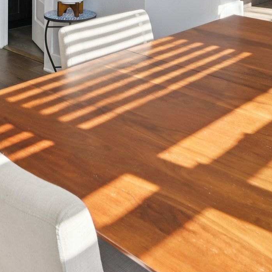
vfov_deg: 24.9
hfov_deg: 30.1
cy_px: -108
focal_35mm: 57
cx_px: 117
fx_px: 505
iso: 400
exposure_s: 1/60
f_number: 8
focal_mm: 15.5
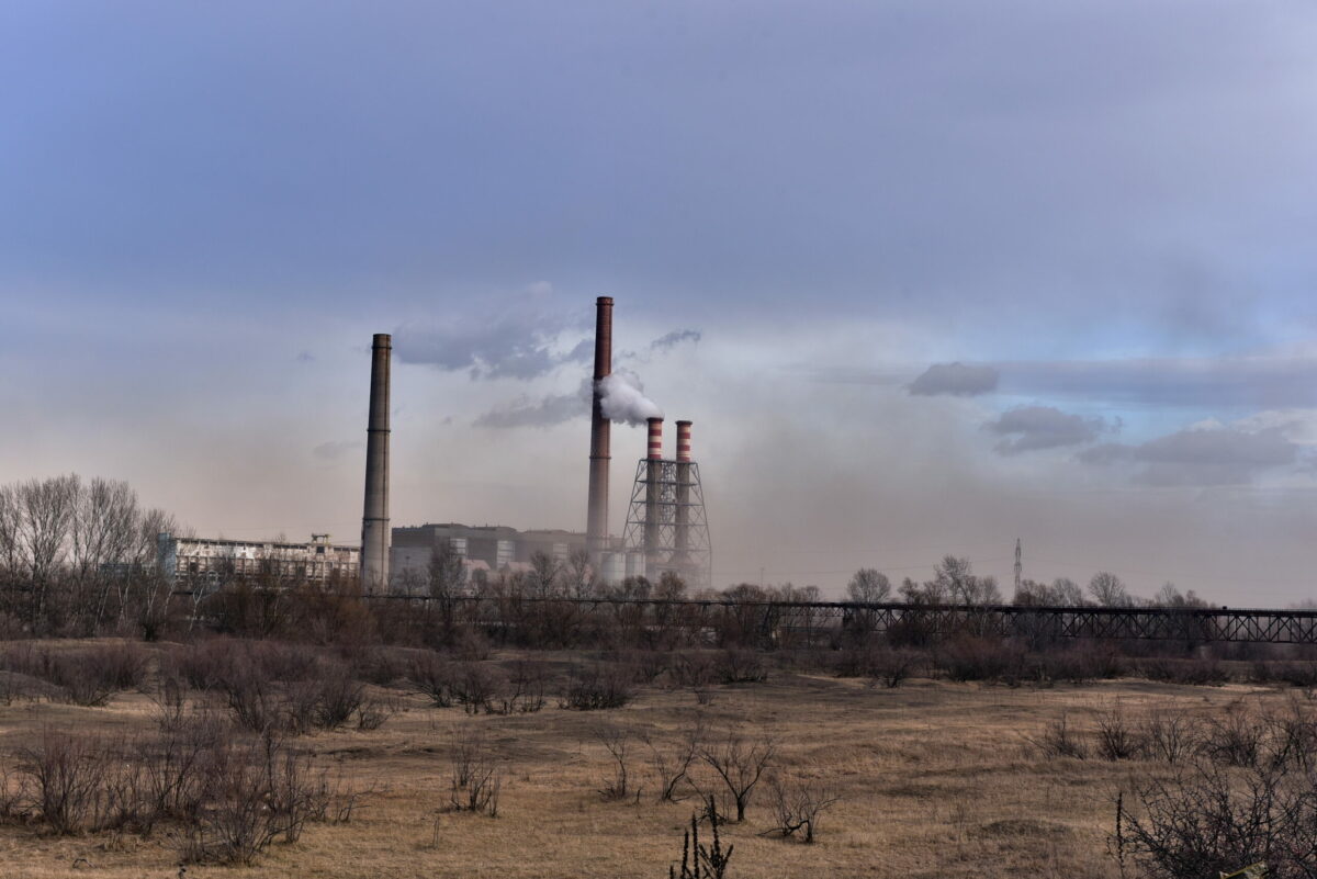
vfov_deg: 19.5
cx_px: 658
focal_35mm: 70
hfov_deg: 28.8
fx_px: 2562
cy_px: 440
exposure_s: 1/250
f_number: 8
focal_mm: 70
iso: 160
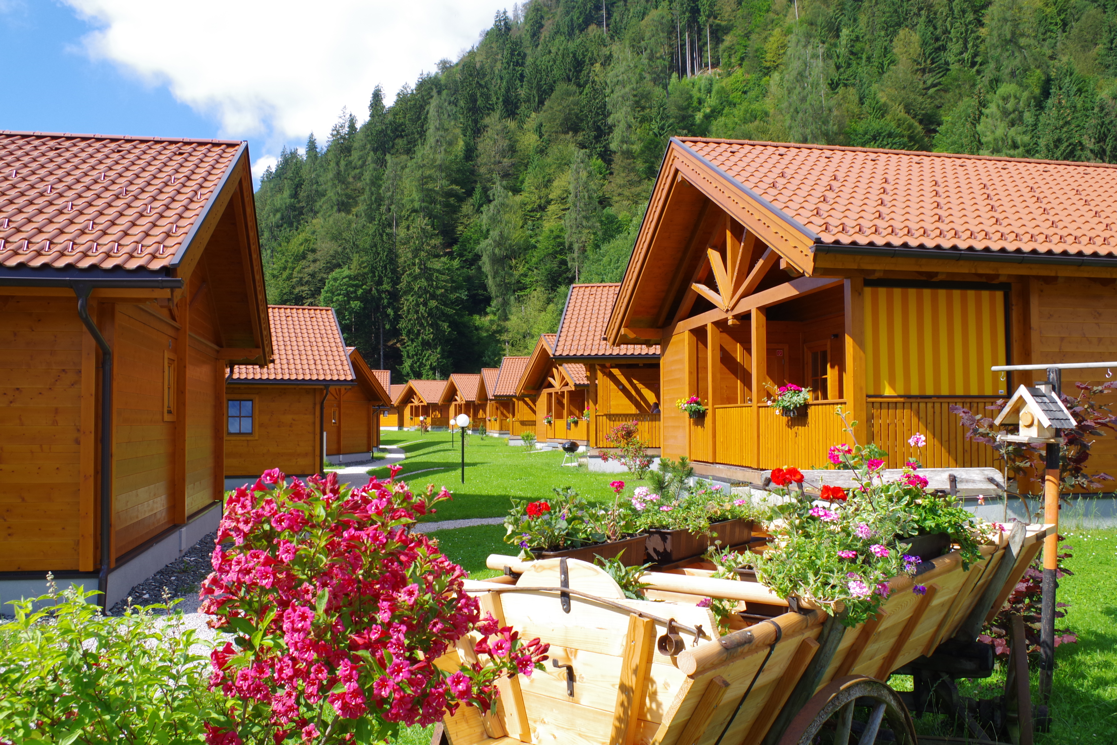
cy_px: 372
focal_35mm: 27
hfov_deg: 67.4
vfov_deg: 47.9
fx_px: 838
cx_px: 558
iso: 200
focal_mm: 18
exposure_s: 1/100
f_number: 11
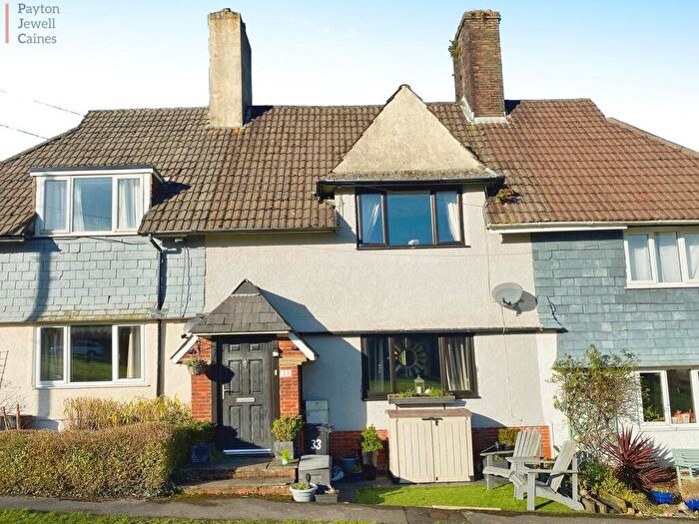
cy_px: 262
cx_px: 350
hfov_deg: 67.3
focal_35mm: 26
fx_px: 525
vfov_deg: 53.1
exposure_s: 1/2755
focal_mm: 4.25
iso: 32
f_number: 1.8
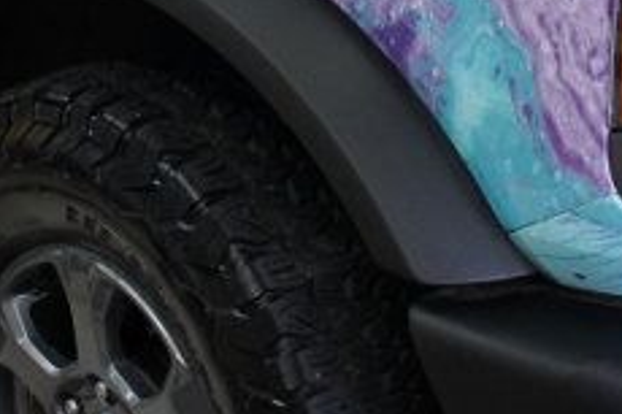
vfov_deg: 11.2
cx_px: 316
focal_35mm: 120
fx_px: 2072
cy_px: -91
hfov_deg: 17.1
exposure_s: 1/30
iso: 200
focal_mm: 18
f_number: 3.5
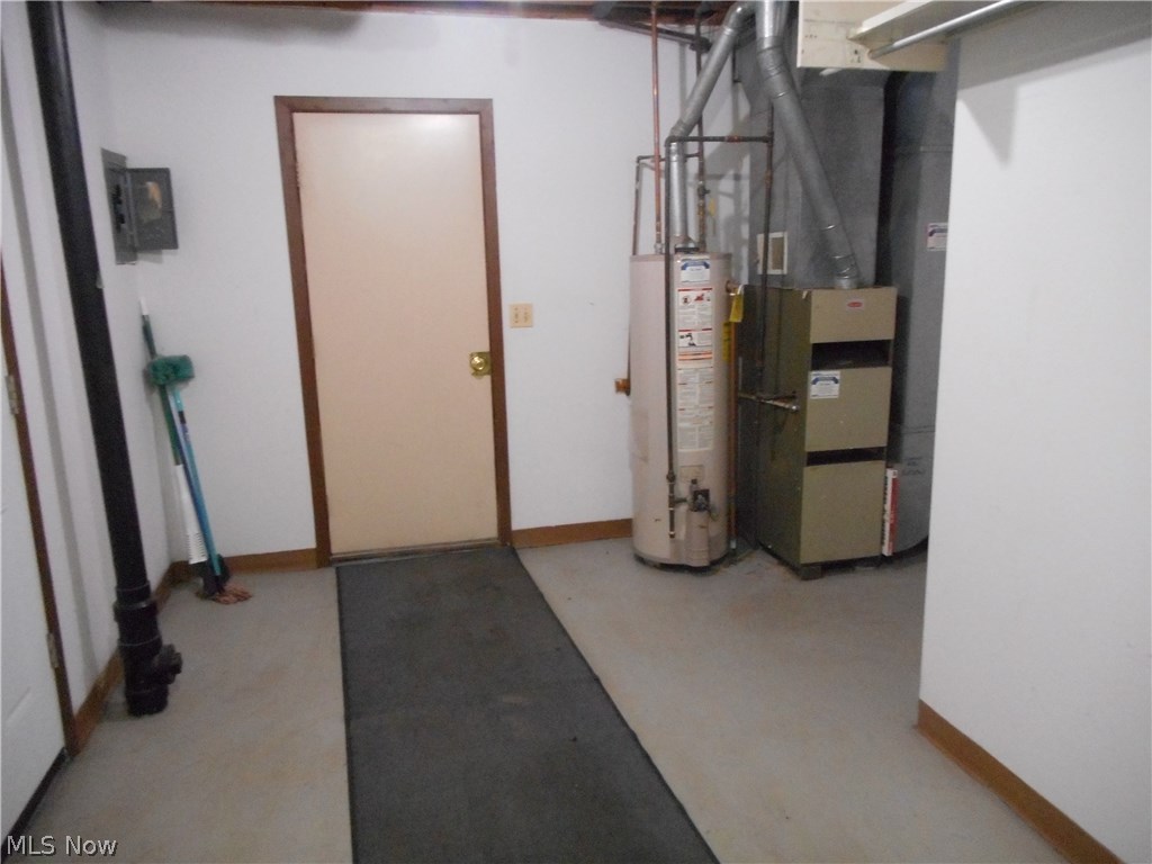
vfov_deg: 54.9
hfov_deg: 69.4
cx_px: 576
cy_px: 432
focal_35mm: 25
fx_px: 832
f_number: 3.7
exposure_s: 1/6
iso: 800
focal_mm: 4.5
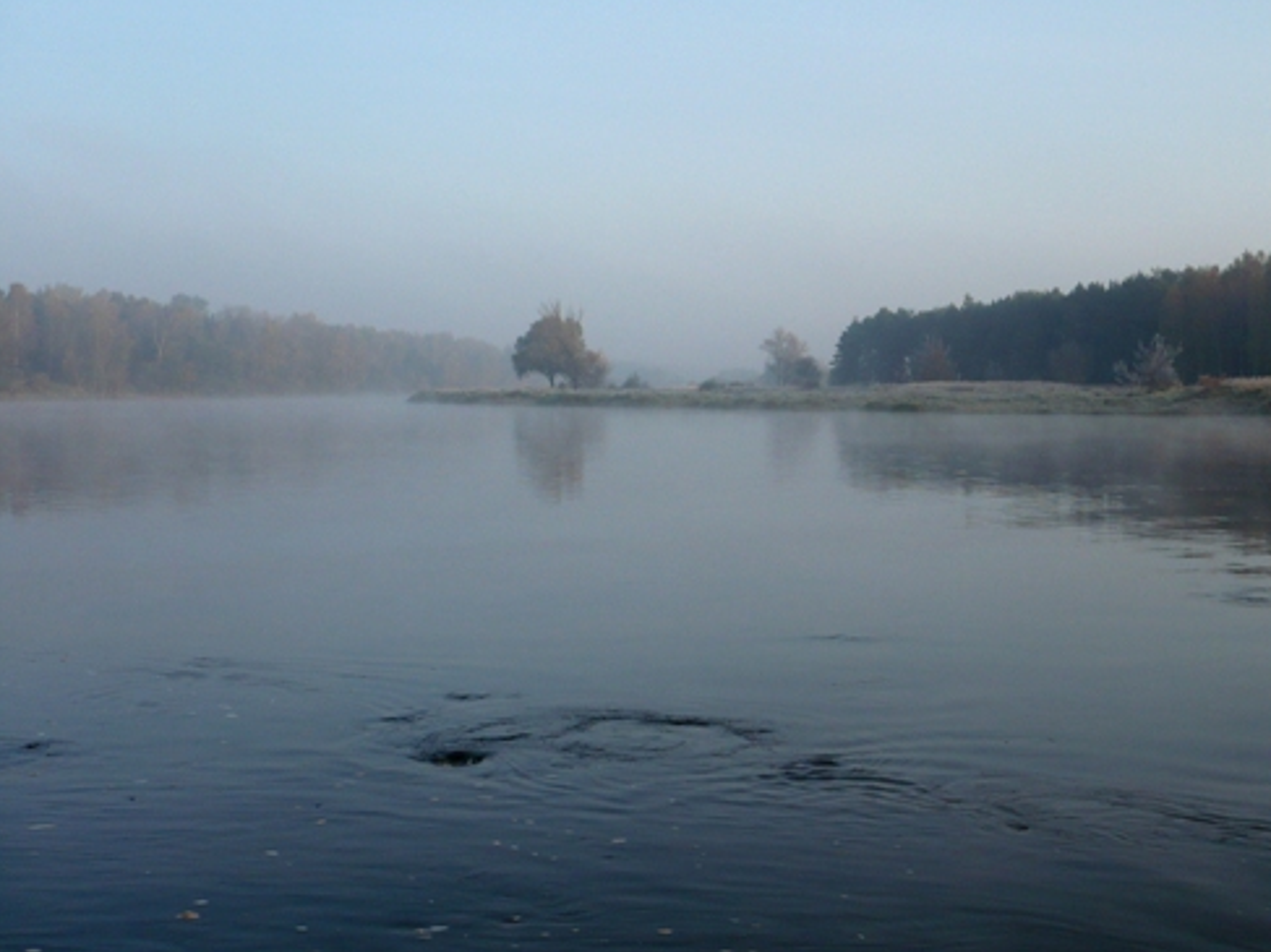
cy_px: 407
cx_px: 830
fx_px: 1689
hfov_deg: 40.8
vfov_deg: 31.5
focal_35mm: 46
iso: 100
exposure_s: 1/640
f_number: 2.8
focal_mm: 5.8
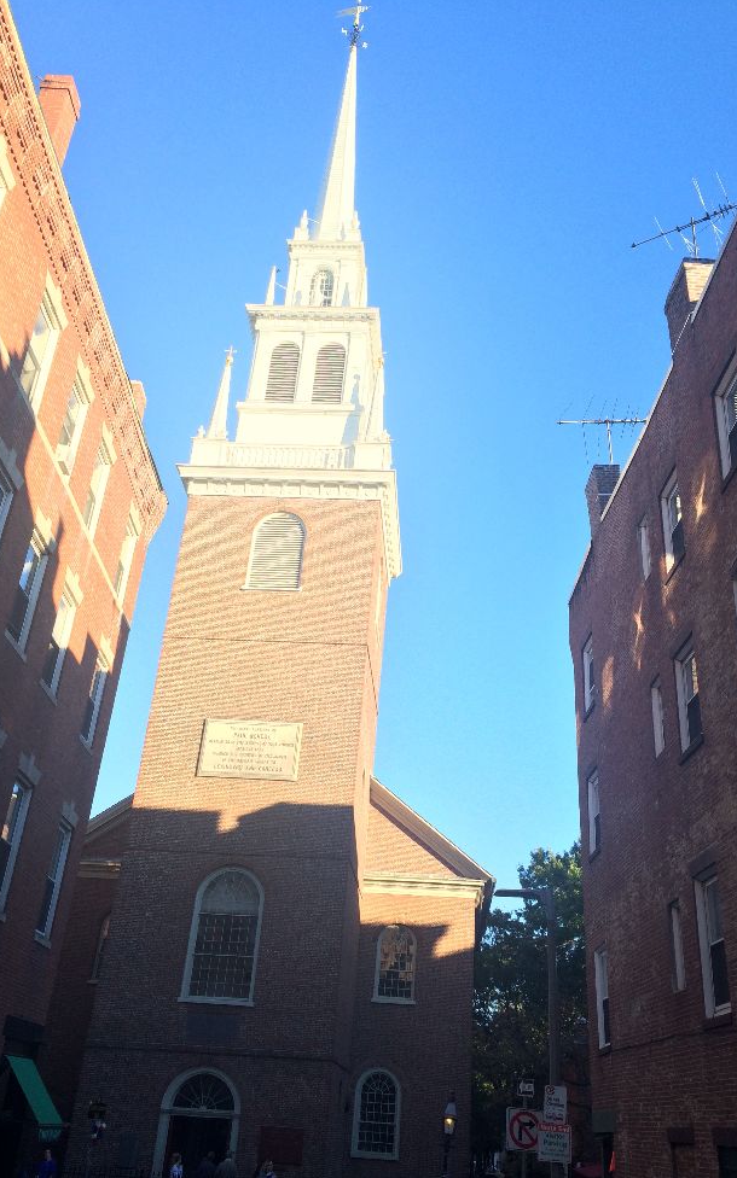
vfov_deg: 61.2
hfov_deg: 40.6
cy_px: 587
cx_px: 382
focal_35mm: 31
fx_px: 996
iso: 32
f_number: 2.2
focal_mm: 4.15
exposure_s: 1/500
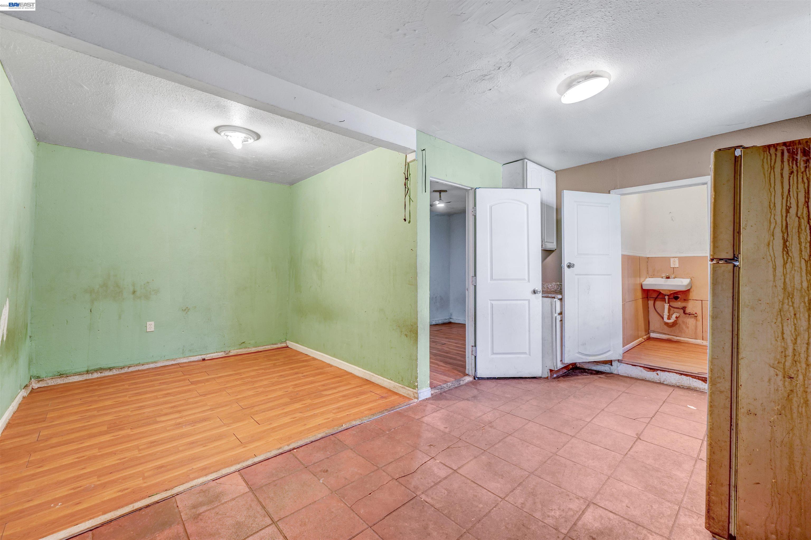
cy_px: 270
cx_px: 406
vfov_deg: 81.2
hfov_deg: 104.3
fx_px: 315
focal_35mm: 14
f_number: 8
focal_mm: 14
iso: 640
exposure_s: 1/10
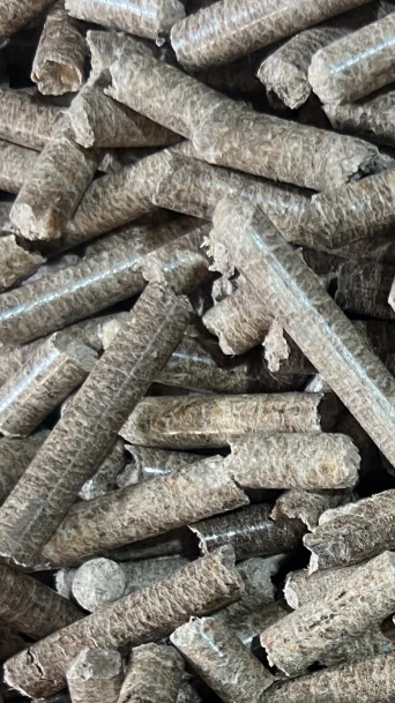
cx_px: 464
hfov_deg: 17.2
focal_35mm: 67
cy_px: 614
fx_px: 1249
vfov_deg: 30.3
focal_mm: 5.7
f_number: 1.5
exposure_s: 1/60
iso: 160
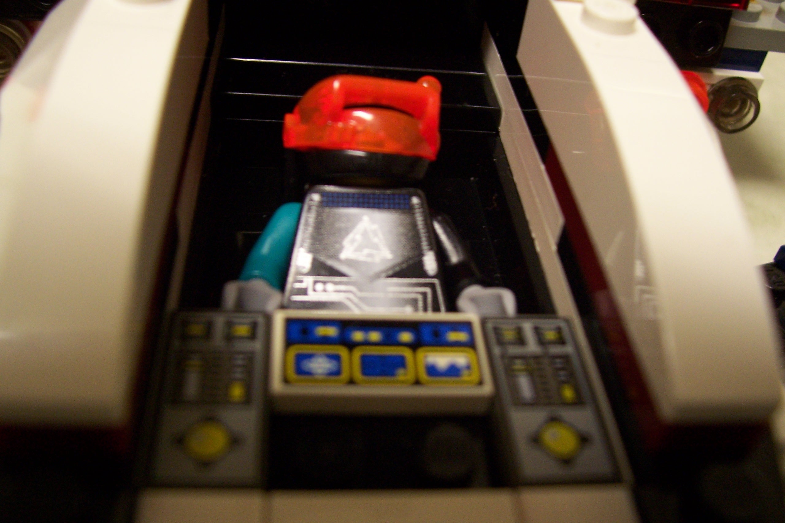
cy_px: 262
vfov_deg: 38.9
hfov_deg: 55.8
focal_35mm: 34
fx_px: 741
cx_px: 392
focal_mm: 5.6
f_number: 2.7
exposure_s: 1/8
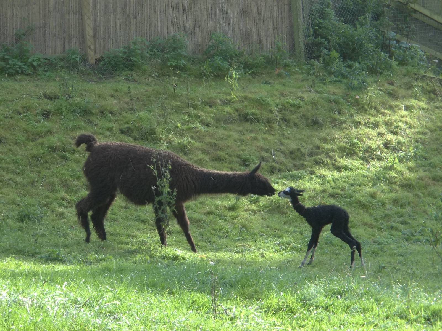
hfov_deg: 12.0
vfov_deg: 9.0
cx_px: 221
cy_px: 166
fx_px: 2107
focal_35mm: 165
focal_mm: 29.5
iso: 80
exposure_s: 1/80
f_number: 5.9
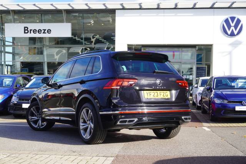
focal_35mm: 51
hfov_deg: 38.9
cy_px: 82
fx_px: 348
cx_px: 123
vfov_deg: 26.5
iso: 100
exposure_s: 1/80
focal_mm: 34
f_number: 6.3
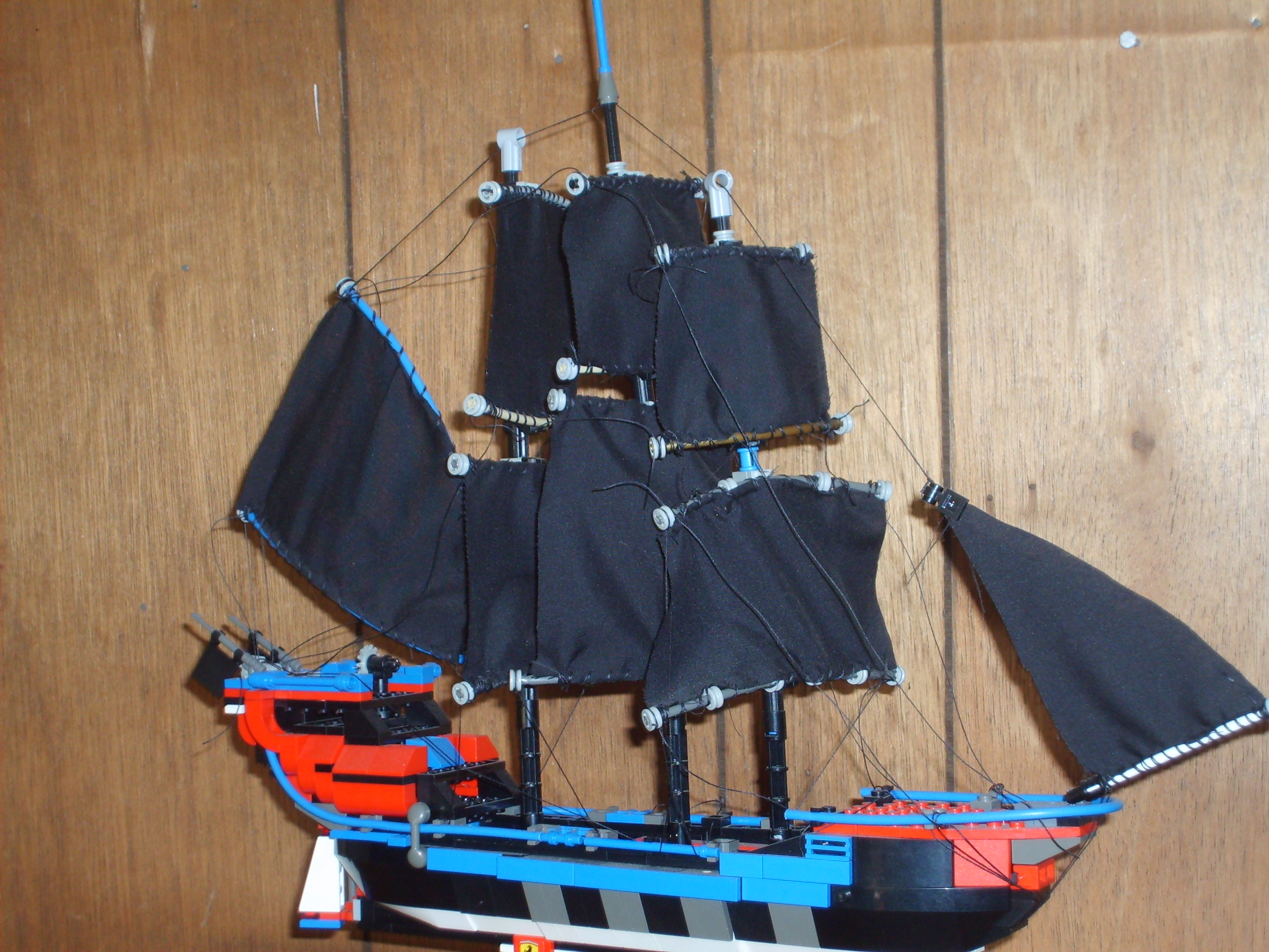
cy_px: 476
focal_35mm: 72
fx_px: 2639
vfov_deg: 20.4
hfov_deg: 27.0
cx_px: 634
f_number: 3.9
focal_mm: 12
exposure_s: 1/60
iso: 100
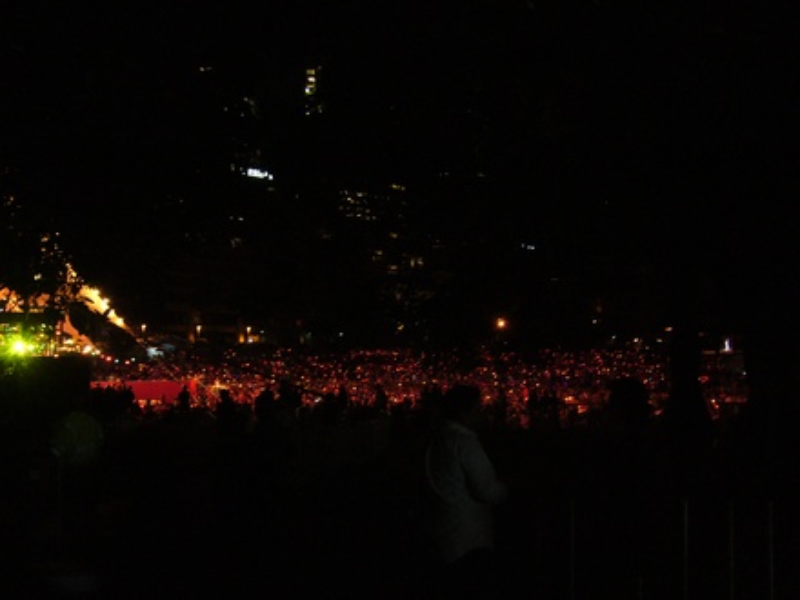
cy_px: 300
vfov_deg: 32.2
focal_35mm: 45
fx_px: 1040
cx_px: 400
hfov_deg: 42.1
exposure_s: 1/8
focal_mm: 7.5
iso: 200
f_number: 3.2
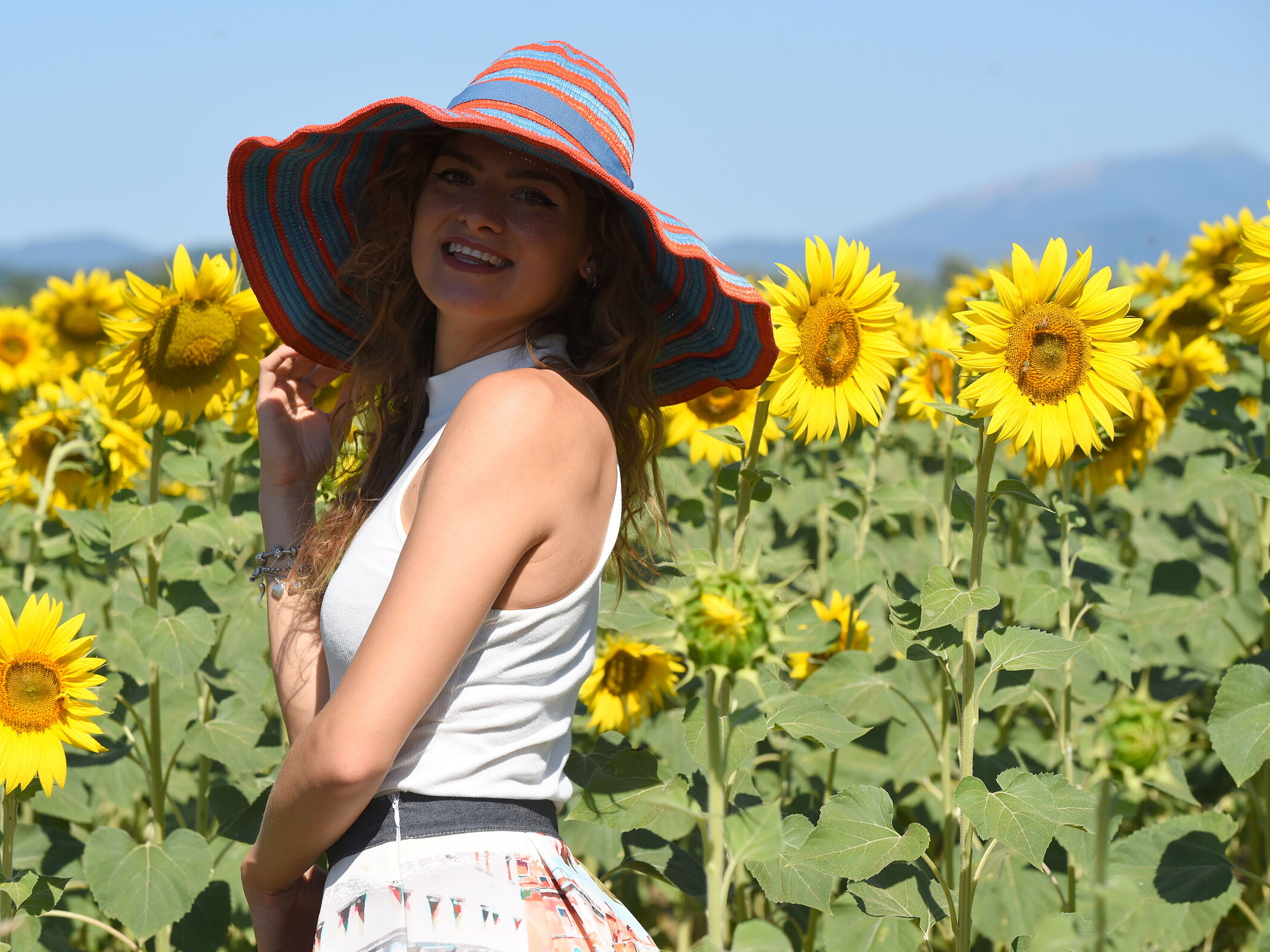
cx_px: 564
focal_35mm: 120
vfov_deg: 12.3
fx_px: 4402
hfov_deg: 16.4
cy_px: 478
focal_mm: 110
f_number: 6.3
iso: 100
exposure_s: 1/640
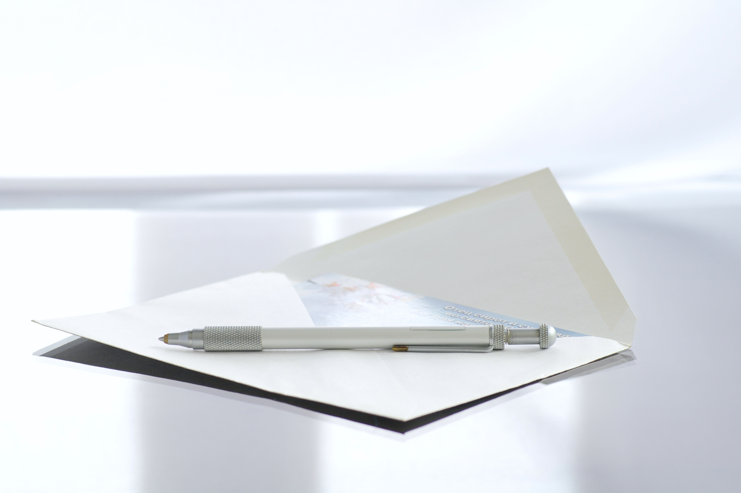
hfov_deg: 17.7
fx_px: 2375
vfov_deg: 11.8
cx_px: 370
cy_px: 246
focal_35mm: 116
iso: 200
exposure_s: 1/10
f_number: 6.7
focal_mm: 77
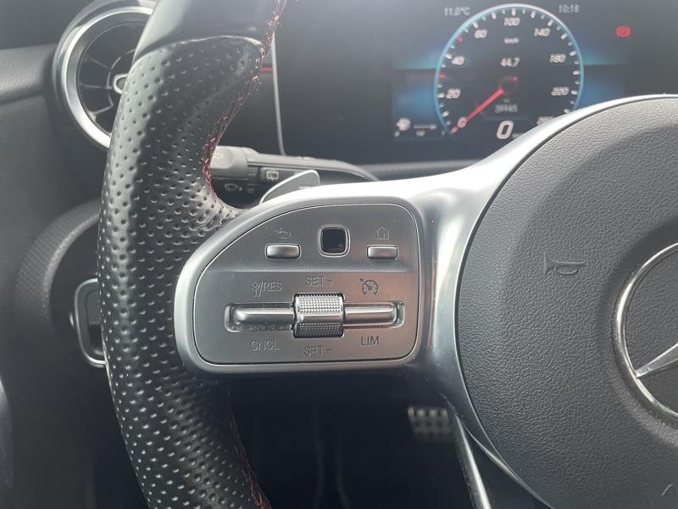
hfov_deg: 67.3
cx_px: 339
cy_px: 254
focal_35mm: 26
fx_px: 509
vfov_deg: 53.1
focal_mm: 4.2
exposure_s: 1/92
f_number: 1.6
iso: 125
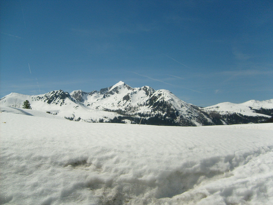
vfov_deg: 40.7
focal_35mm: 35
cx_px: 136
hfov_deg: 52.6
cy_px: 102
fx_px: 276
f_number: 7.1
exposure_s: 1/1000
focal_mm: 5.8
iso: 80
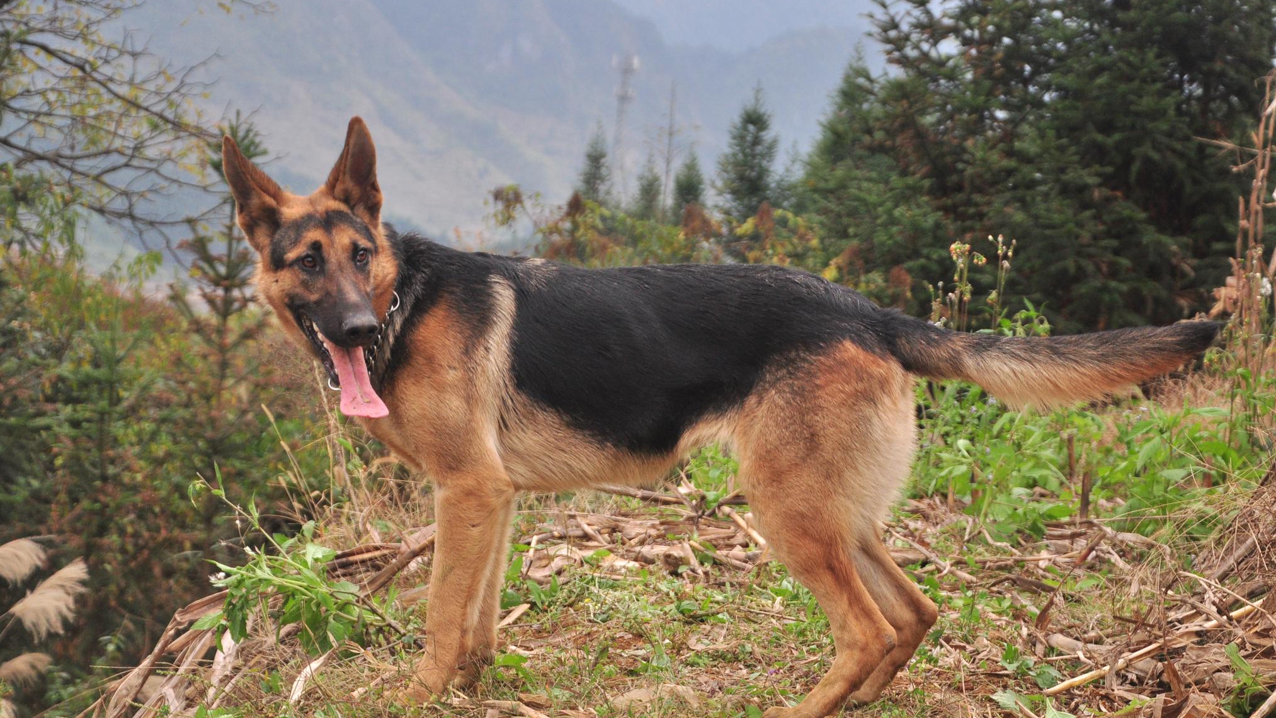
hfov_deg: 23.2
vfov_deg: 13.2
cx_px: 644
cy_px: 401
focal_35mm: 92
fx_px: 3113
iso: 500
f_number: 5
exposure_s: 1/500
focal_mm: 58
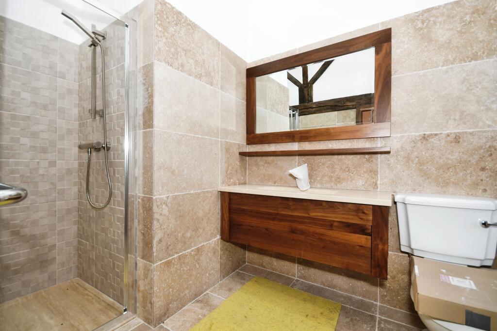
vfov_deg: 77.3
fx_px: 207
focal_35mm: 15
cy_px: 166
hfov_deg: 100.4
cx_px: 248
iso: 400
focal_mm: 10
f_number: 8
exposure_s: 1/60
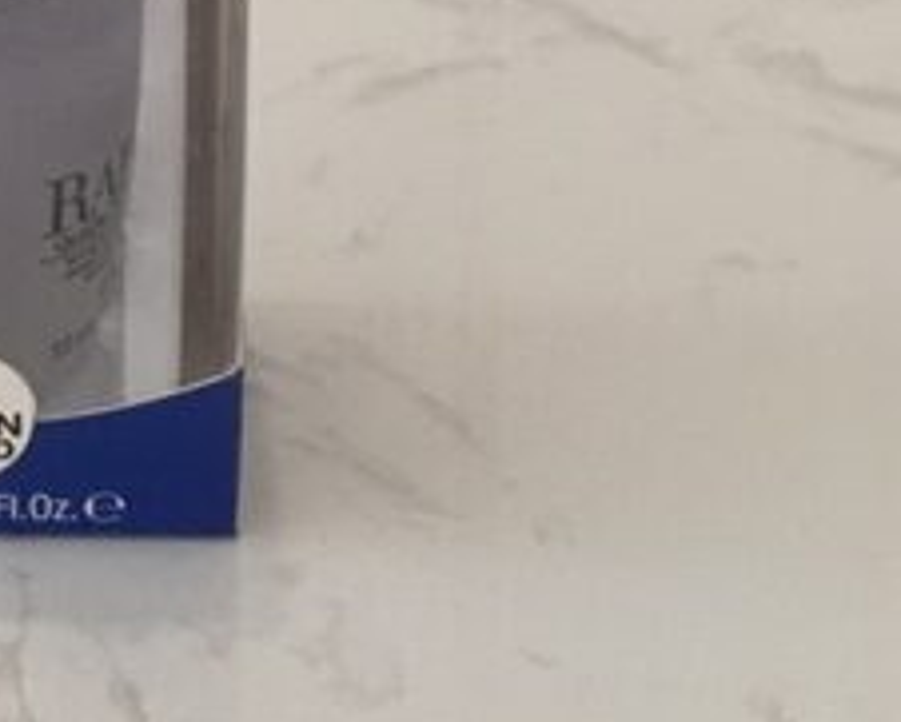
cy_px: -219
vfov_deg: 17.9
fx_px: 2134
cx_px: -24
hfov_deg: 22.8
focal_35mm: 80
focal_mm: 4.15
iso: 200
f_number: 2.2
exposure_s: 1/25
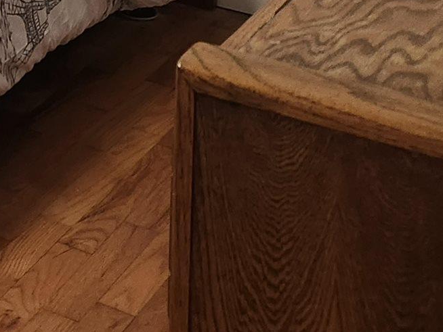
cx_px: -279
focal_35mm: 108
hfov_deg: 16.2
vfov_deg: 12.2
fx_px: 1383
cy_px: -331
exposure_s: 1/40
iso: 320
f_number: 1.8
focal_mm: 5.4
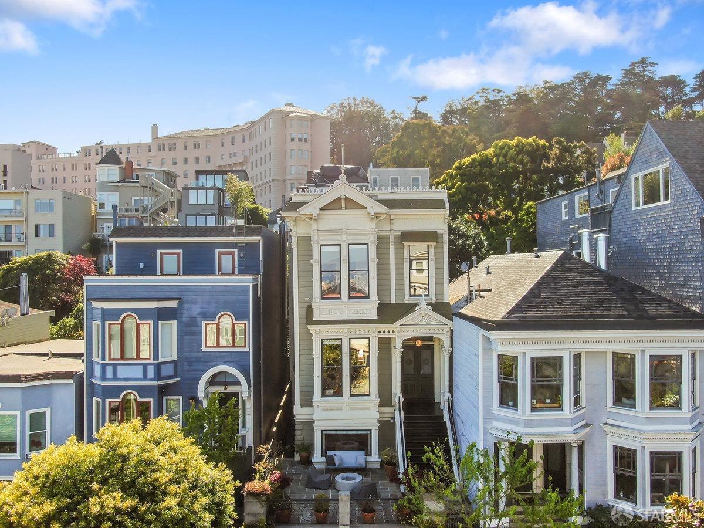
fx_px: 590
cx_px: 352
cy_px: 264
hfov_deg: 61.7
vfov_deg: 48.2
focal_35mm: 29
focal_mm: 5.11
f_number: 3
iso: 100
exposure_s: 1/120
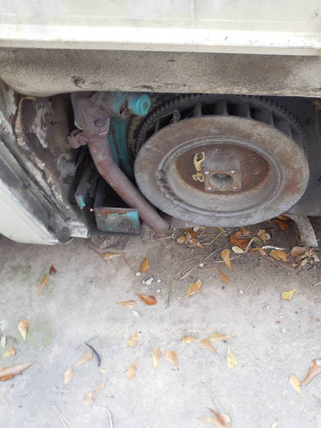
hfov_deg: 41.3
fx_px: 420
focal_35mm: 34
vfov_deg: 54.0
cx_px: 213
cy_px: 213
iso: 125
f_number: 3.3
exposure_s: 1/40
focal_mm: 4.5
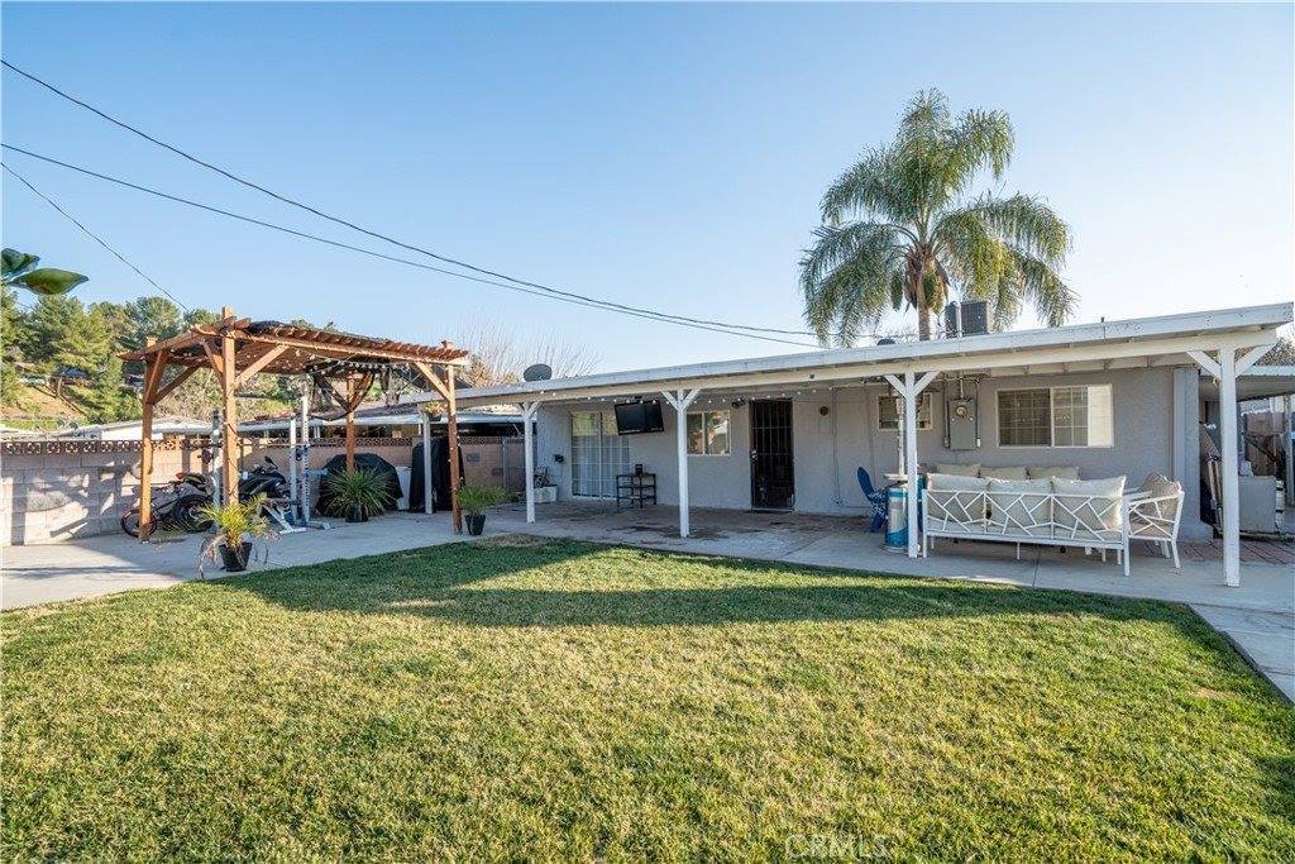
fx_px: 576
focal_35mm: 16
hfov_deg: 96.7
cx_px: 648
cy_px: 432
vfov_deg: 73.8
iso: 800
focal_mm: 16
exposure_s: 1/5000
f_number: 6.3
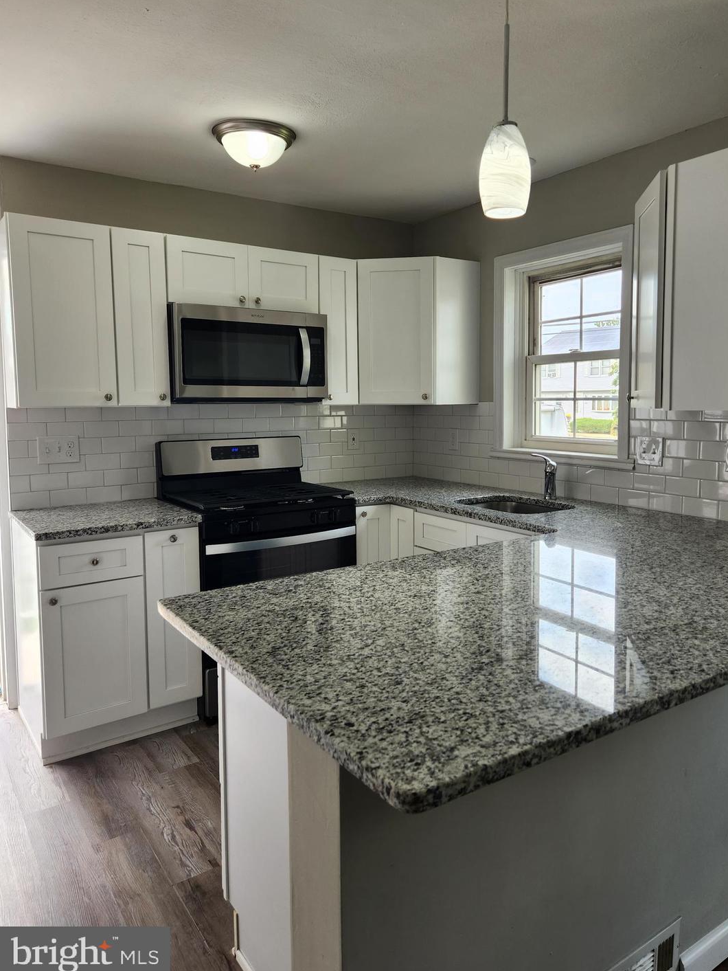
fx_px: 701
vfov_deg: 69.3
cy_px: 455
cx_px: 394
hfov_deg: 54.8
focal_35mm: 25
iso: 80
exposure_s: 1/180
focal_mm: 5.4
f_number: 1.8
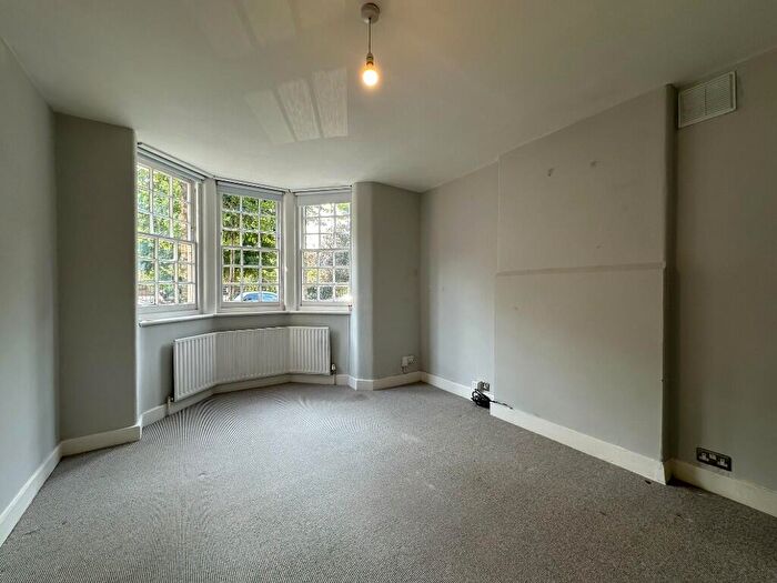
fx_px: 314
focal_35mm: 14
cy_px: 292
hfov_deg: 102.1
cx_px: 388
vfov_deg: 85.7
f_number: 2.2
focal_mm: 2.22
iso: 50
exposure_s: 1/99
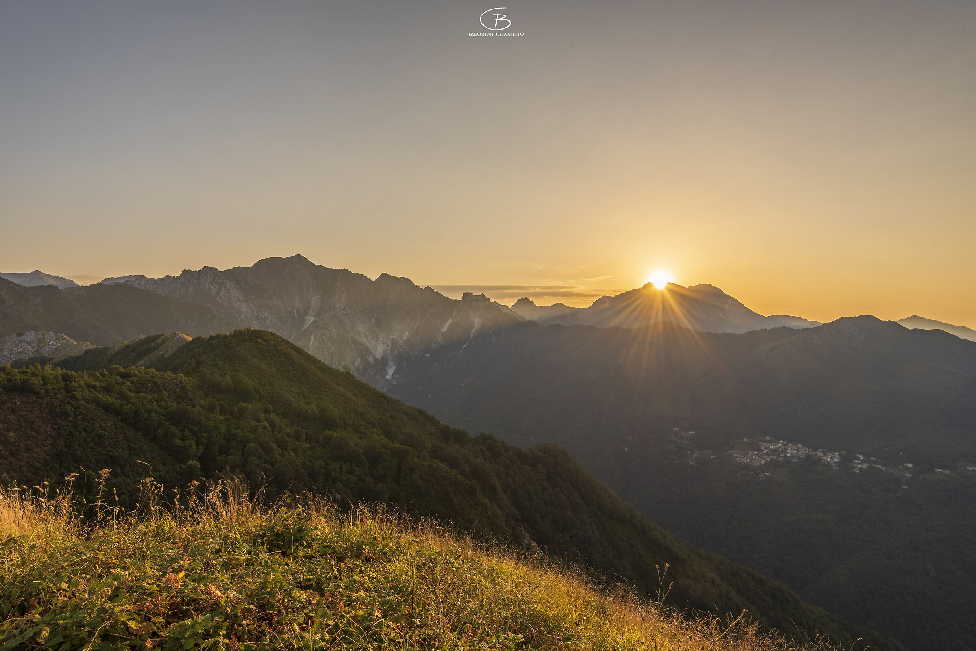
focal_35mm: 19
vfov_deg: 64.6
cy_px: 326
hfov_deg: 86.9
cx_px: 488
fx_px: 515
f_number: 16
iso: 100
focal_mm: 19
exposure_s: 1/250
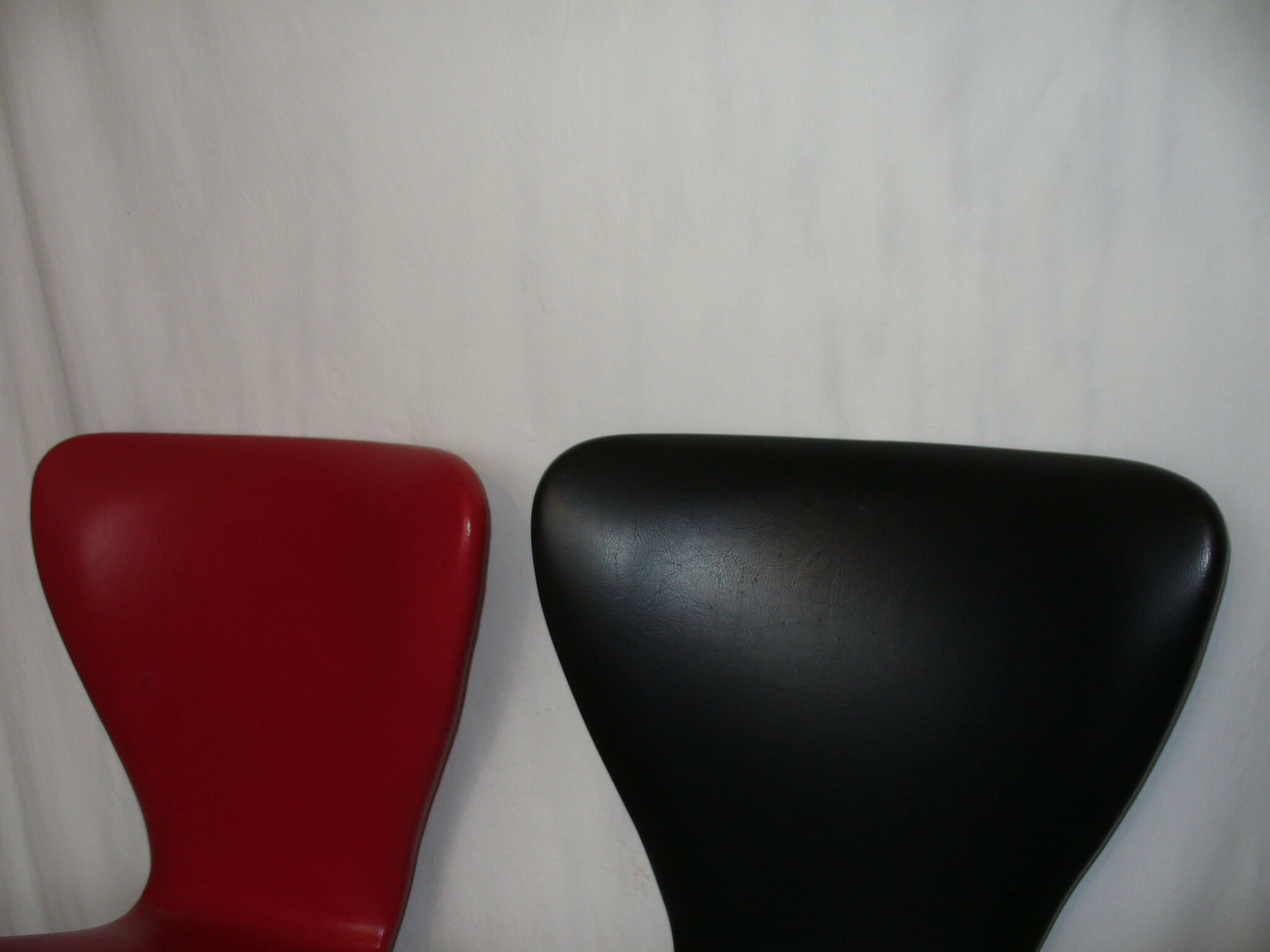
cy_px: 476
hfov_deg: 50.1
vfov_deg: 38.7
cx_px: 635
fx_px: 1357
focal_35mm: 37
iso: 80
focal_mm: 6.1
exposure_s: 1/8
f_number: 2.8
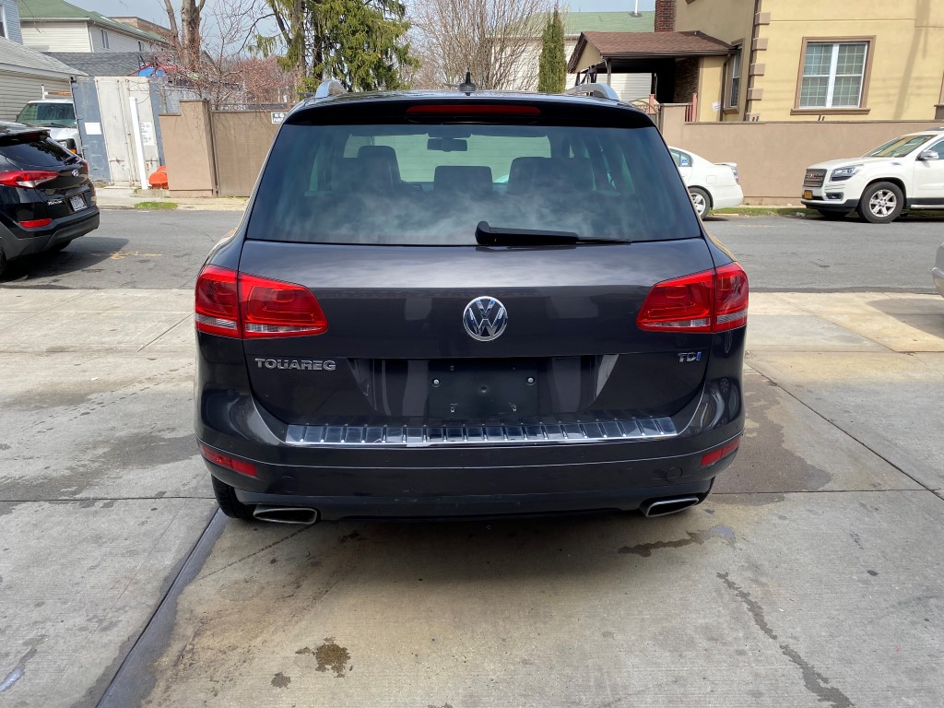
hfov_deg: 67.3
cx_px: 472
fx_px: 709
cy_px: 354
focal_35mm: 26
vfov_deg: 53.1
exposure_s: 1/1195
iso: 32
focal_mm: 4.25
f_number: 1.8
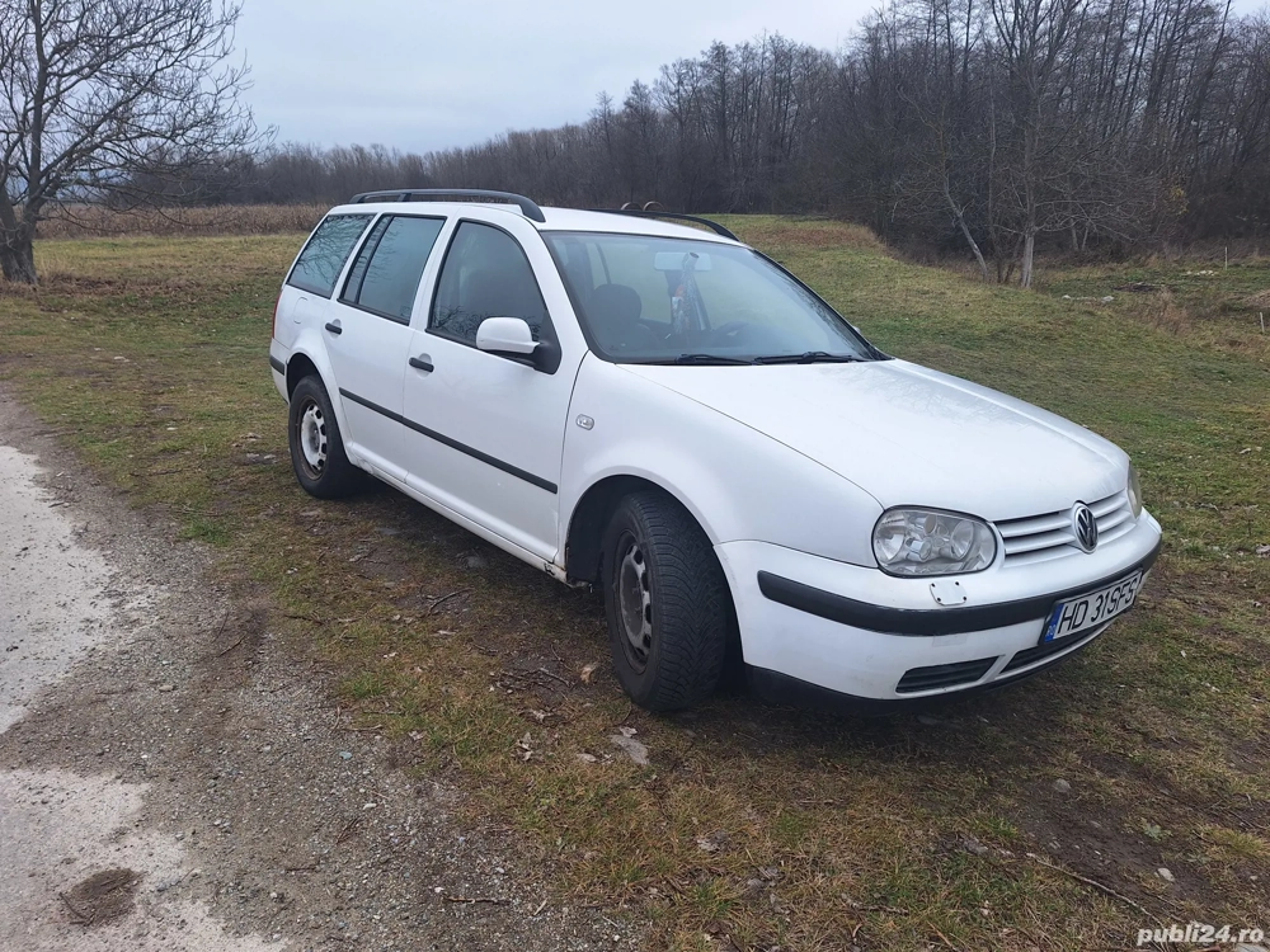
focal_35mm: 23
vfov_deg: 58.9
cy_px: 476
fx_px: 844
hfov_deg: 73.9
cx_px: 635
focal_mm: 5.54
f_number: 1.8
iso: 40
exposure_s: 1/405
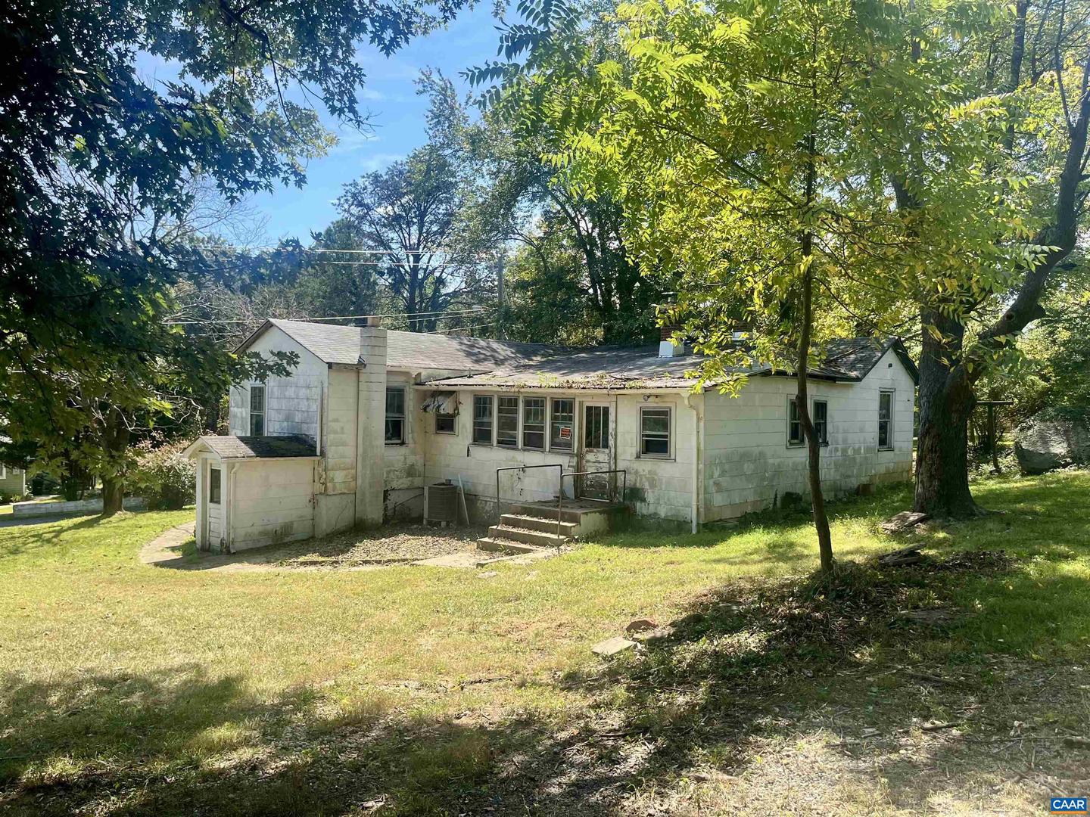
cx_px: 545
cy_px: 408
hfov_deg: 67.3
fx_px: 819
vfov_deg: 53.1
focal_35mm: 26
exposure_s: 1/1075
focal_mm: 5.1
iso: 50
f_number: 1.6
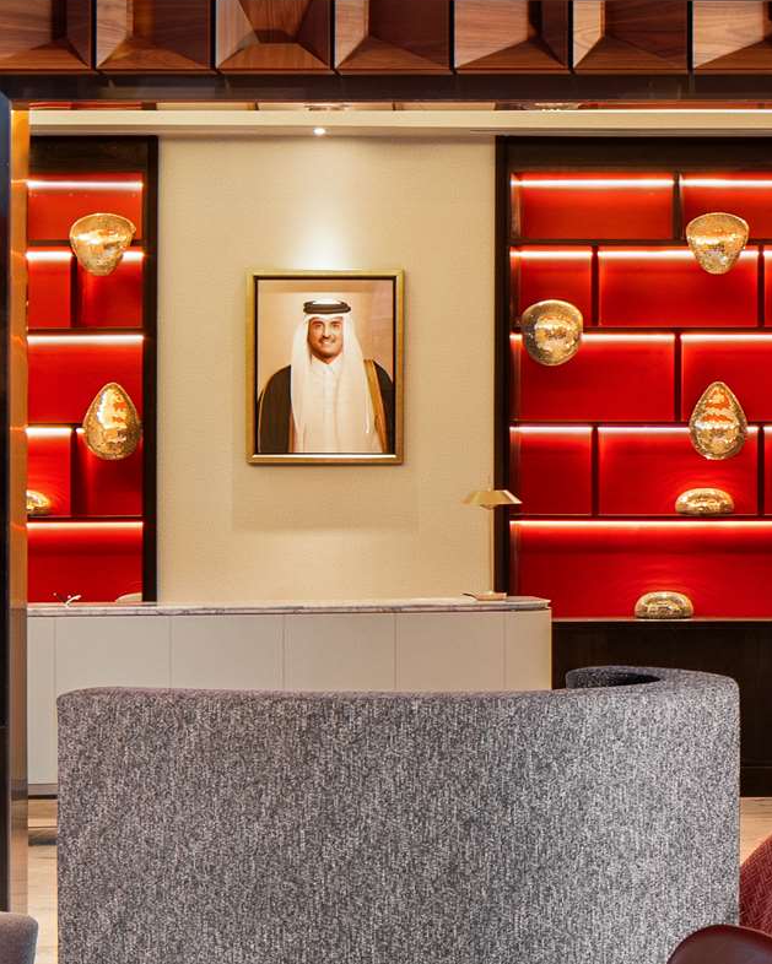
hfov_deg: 13.5
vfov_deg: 17.4
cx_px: 1000
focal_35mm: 110
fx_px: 3141
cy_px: 570
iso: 200
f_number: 8
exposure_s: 1/1.25
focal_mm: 24
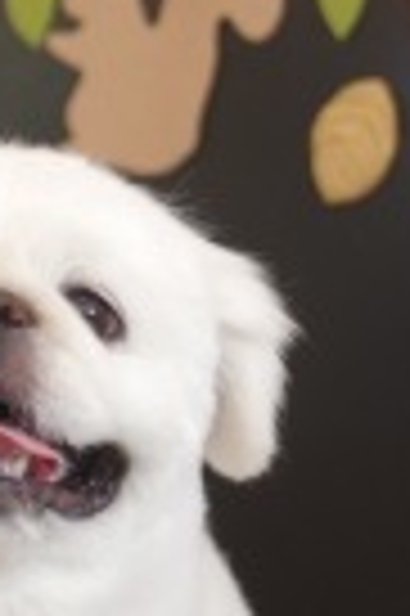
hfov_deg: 6.2
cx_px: -41
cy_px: 328
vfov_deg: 9.4
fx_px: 3750
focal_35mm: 219
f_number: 2.8
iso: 800
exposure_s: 1/100
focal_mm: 50
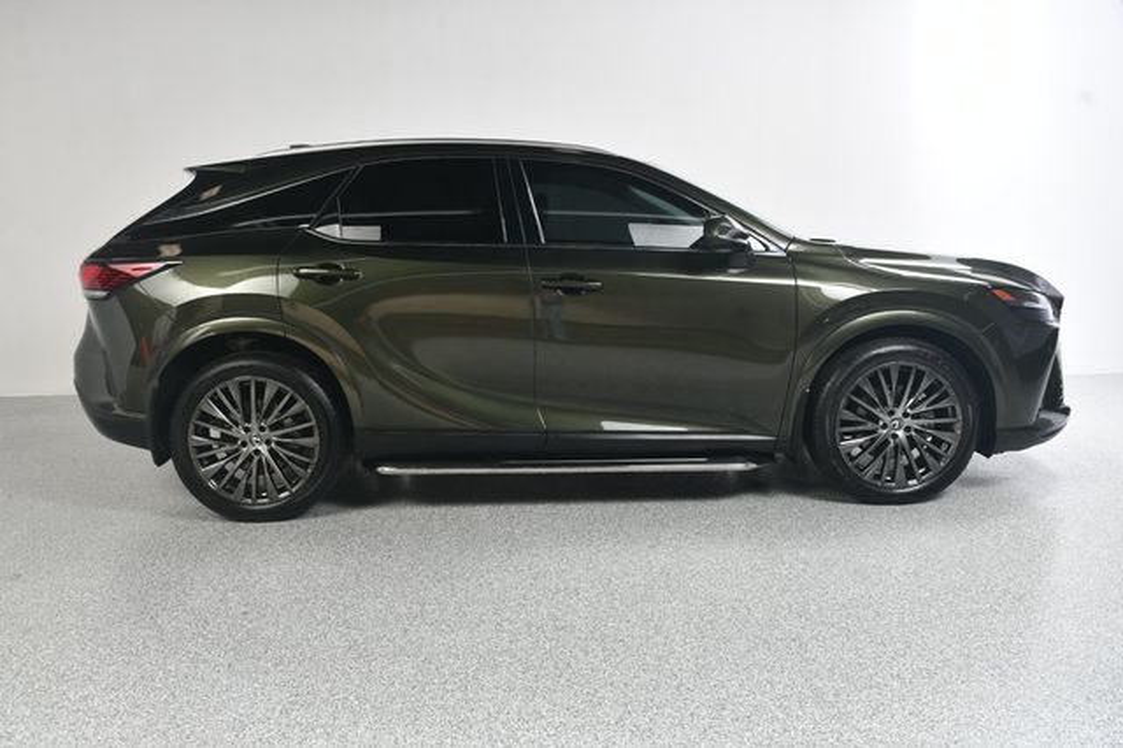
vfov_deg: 39.9
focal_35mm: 33
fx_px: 1029
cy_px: 374
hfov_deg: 57.2
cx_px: 562
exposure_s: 1/160
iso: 100
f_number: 8
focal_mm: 22
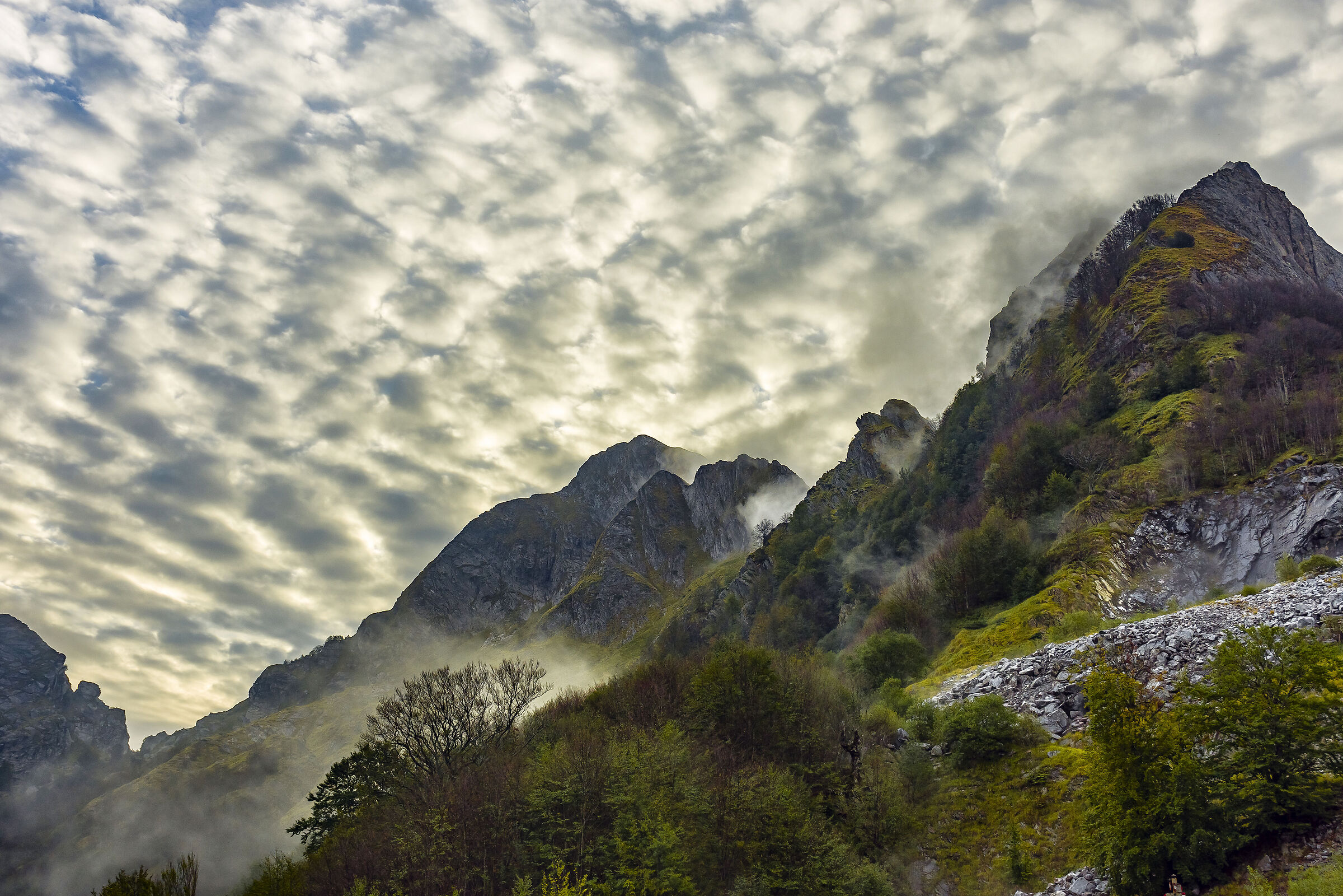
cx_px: 672
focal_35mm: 40
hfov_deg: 47.9
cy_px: 448
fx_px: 1511
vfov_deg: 33.0
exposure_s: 1/200
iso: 200
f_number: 7.1
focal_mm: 27
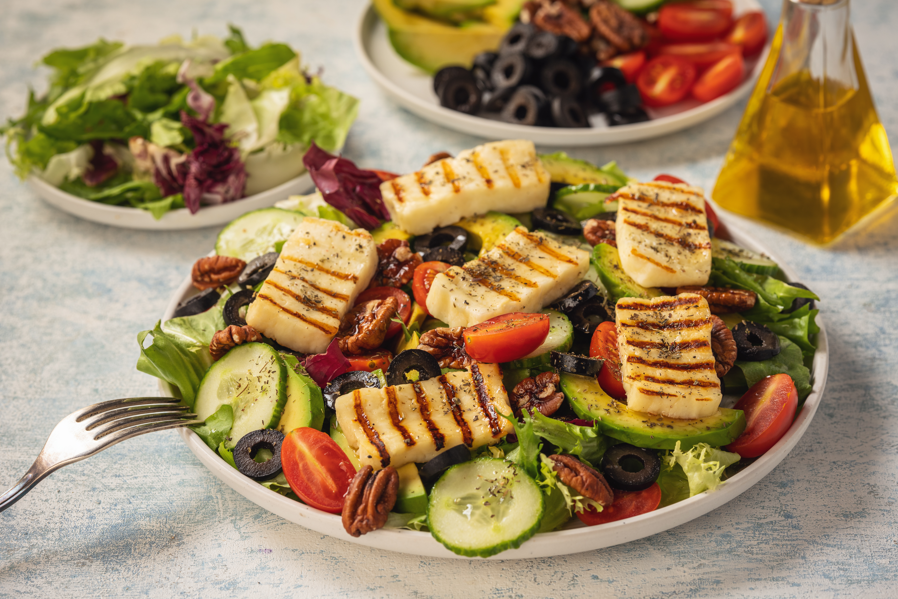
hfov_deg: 19.5
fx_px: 2619
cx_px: 449
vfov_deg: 13.0
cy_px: 300
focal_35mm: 105
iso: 100
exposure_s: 1/160
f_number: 6.3
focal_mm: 105
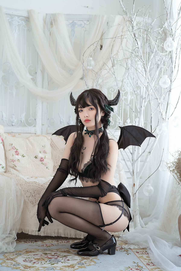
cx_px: 90
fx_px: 377
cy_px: 136
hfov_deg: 27.0
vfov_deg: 39.6
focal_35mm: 50
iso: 320
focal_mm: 50
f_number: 2.2
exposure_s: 1/80
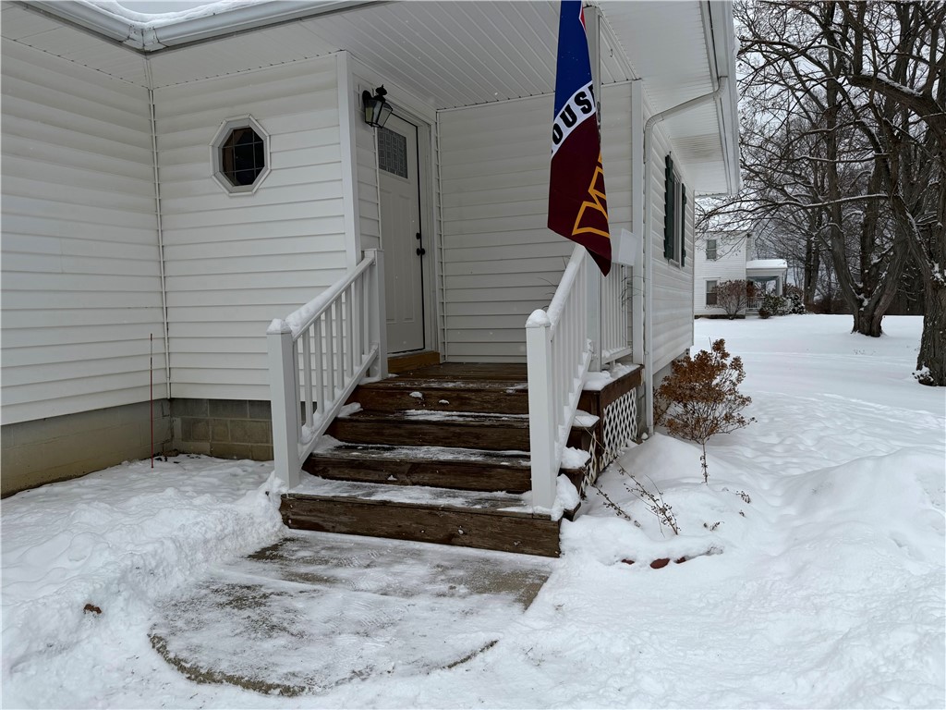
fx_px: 656
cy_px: 355
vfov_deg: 56.8
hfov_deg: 71.6
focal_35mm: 24
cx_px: 473
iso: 80
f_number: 1.78
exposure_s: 1/6711
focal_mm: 6.76
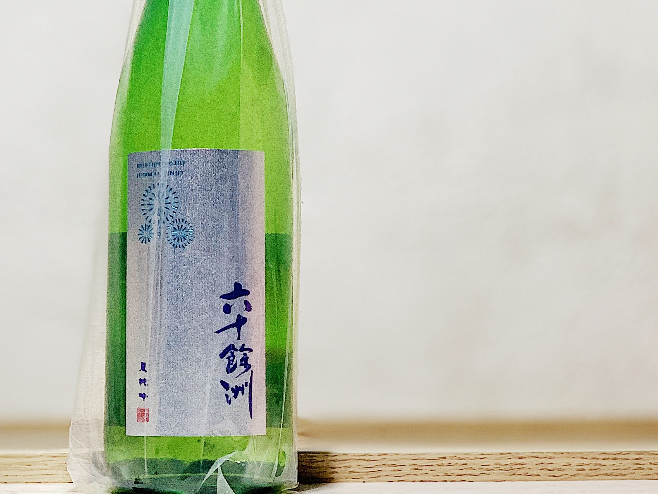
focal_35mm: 89
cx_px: 197
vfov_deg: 16.5
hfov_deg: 21.9
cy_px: 114
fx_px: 1692
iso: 80
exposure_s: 1/120
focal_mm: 6
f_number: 2.4
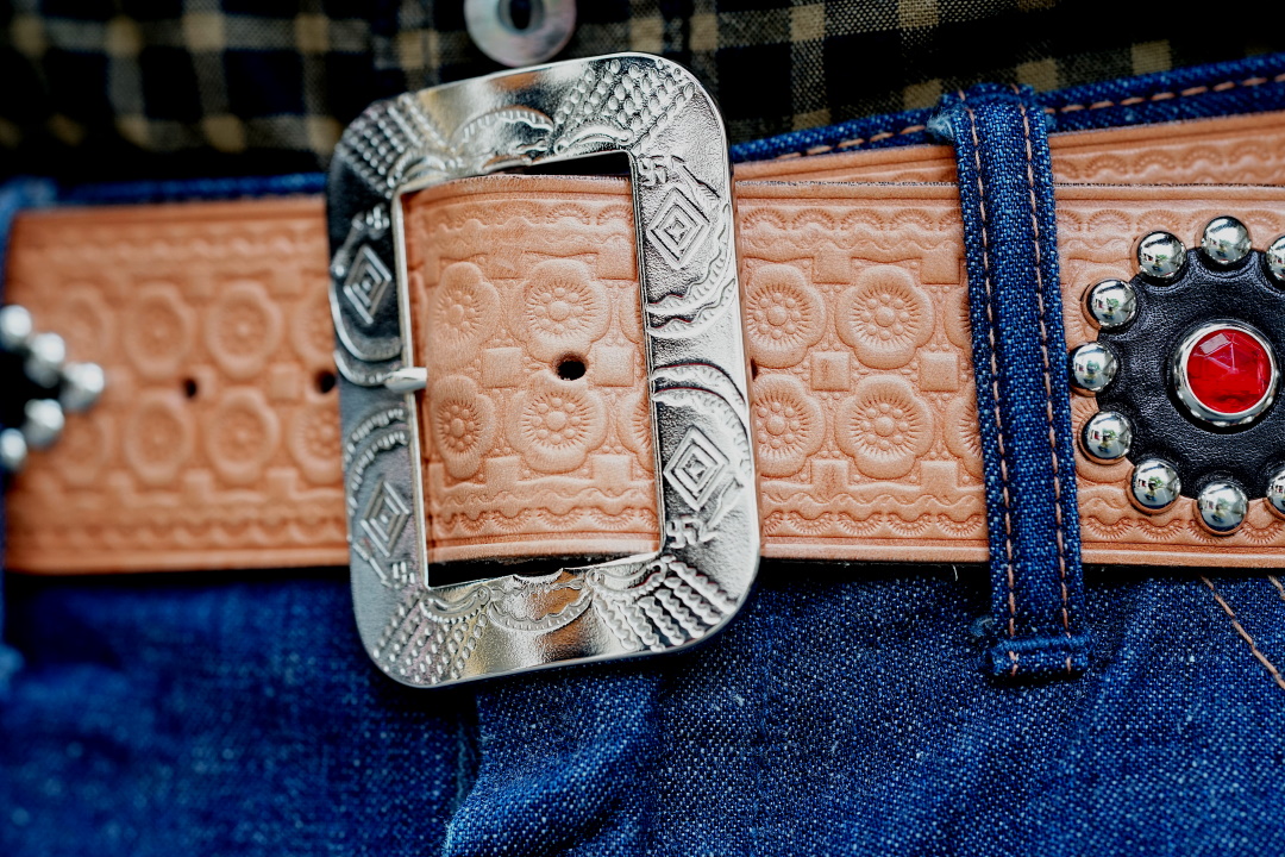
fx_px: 4818
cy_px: 428
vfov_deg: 10.2
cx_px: 642
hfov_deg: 15.2
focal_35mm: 135
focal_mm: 135
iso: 1250
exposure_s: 1/160
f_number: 4.5
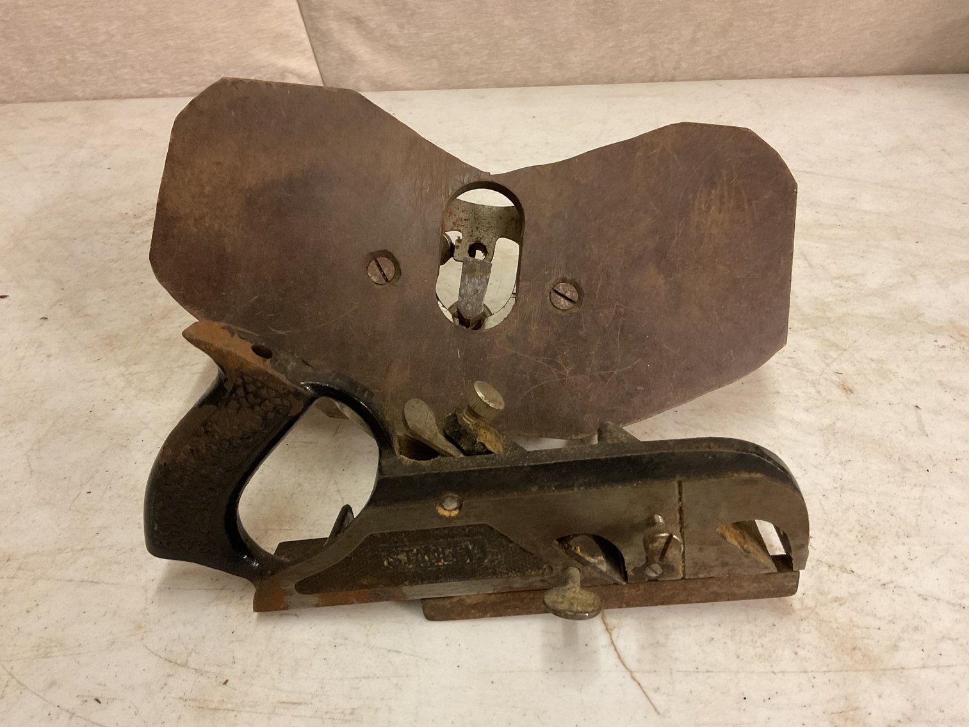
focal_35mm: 29
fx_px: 812
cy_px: 364
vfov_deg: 48.2
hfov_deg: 61.7
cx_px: 484
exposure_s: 1/40
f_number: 1.8
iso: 250
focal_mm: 3
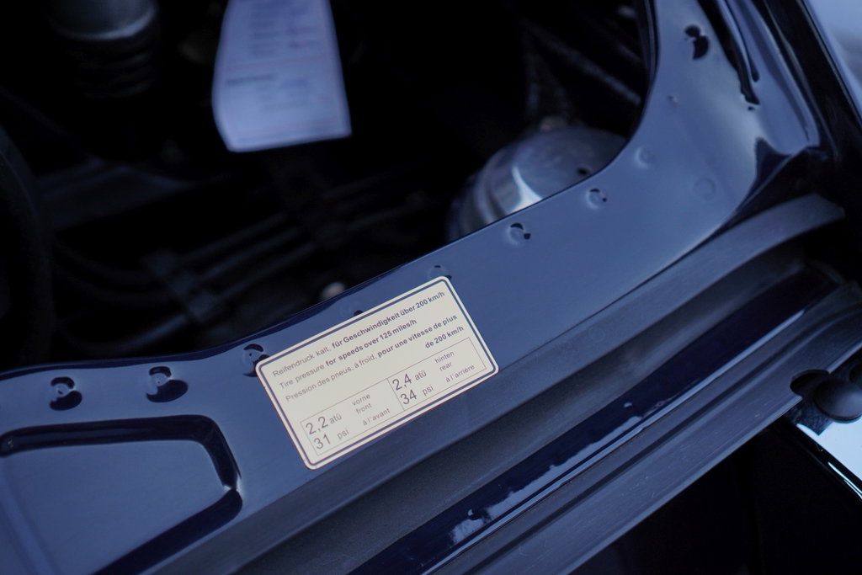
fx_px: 1257
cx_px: 431
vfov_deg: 25.8
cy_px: 288
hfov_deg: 37.8
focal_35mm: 52
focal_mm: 35
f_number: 2.2
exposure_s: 1/4000
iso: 400
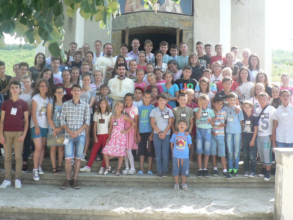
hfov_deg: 43.8
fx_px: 364
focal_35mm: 43
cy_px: 92
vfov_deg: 33.5
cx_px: 153
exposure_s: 1/125
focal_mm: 6
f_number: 2.8
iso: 80
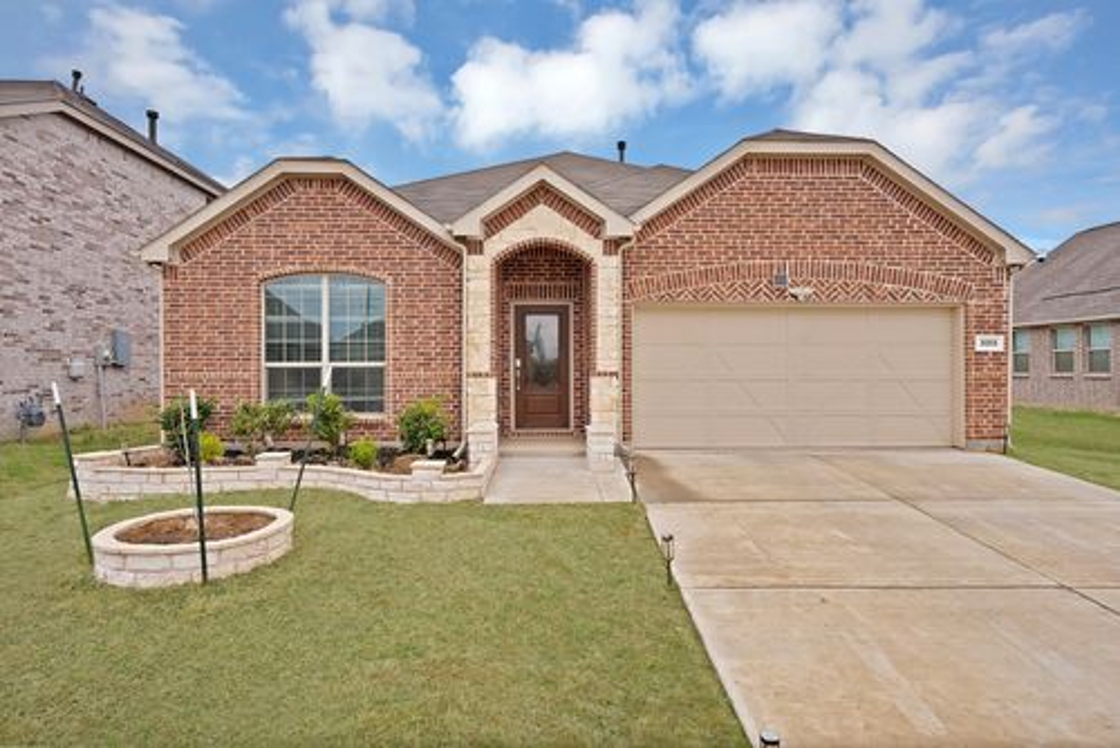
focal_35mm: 20
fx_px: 623
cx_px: 560
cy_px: 374
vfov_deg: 62.0
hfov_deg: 83.9
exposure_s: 1/80
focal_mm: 20
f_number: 9
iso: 640
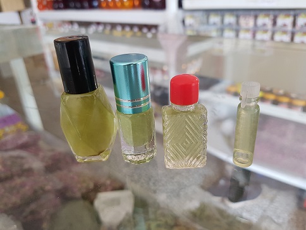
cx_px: 153
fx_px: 230
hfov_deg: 67.3
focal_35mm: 26
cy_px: 115
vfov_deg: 53.1
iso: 80
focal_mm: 4.2
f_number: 1.7
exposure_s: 1/50
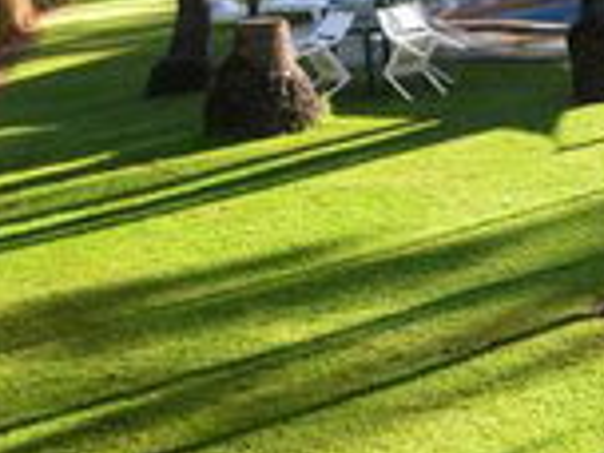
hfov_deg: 17.3
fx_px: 1902
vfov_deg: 13.4
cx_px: 691
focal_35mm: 109
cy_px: 20
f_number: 7.1
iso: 250
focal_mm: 24
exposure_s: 1/40
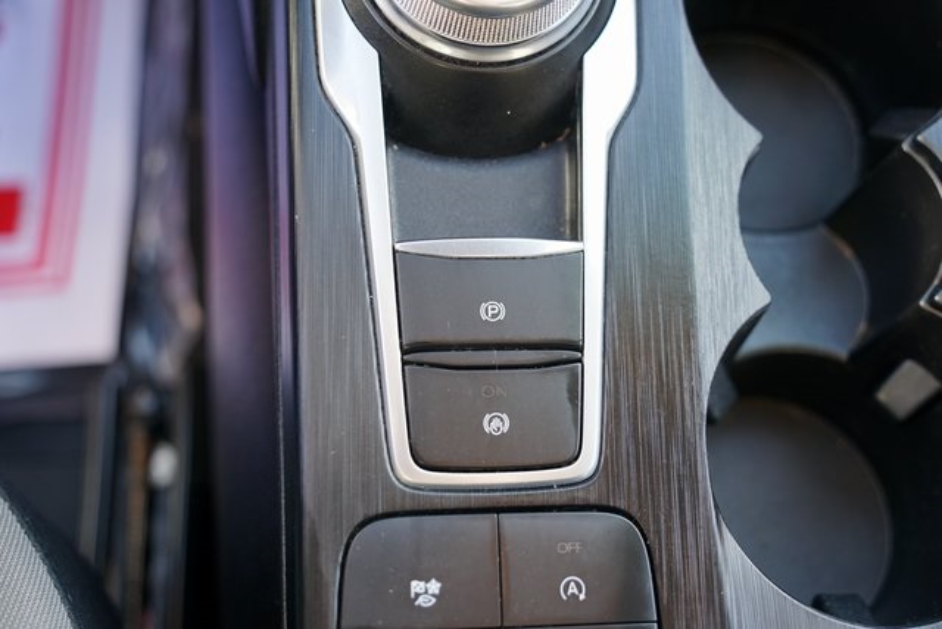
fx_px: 1152
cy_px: 314
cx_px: 471
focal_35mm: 44
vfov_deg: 30.5
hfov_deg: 44.5
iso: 250
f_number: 4
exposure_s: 1/60
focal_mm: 44
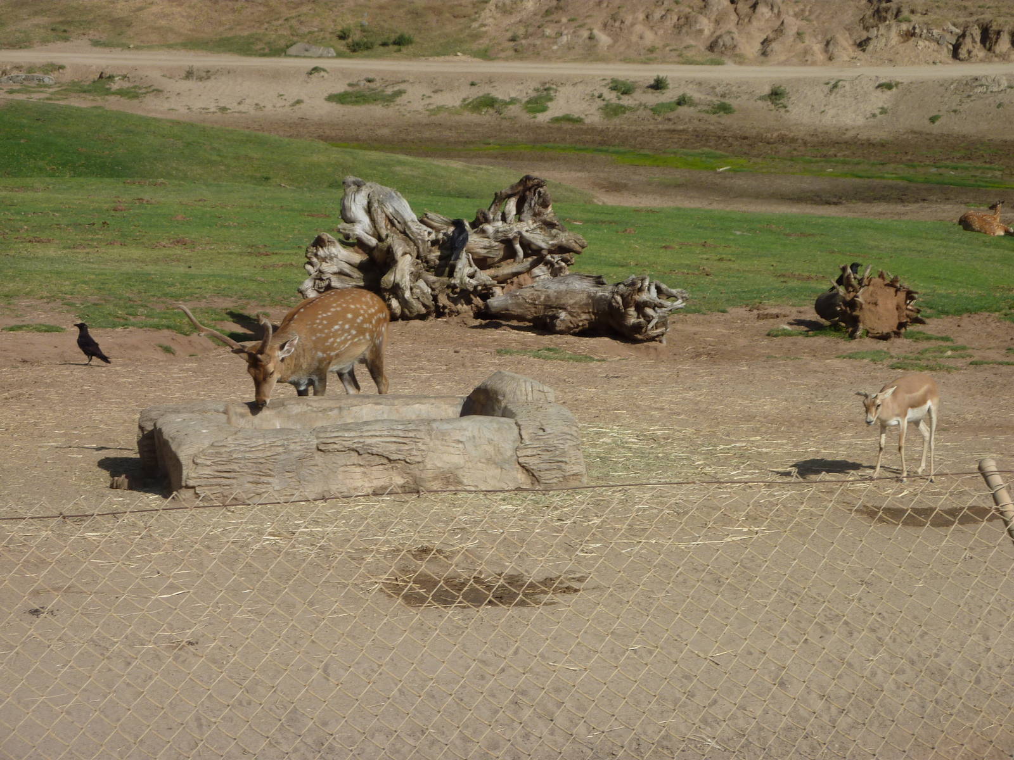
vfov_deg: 12.5
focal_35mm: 119
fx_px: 3486
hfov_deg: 16.6
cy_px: 380
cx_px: 507
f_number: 5.6
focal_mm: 19.5
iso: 80
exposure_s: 1/640
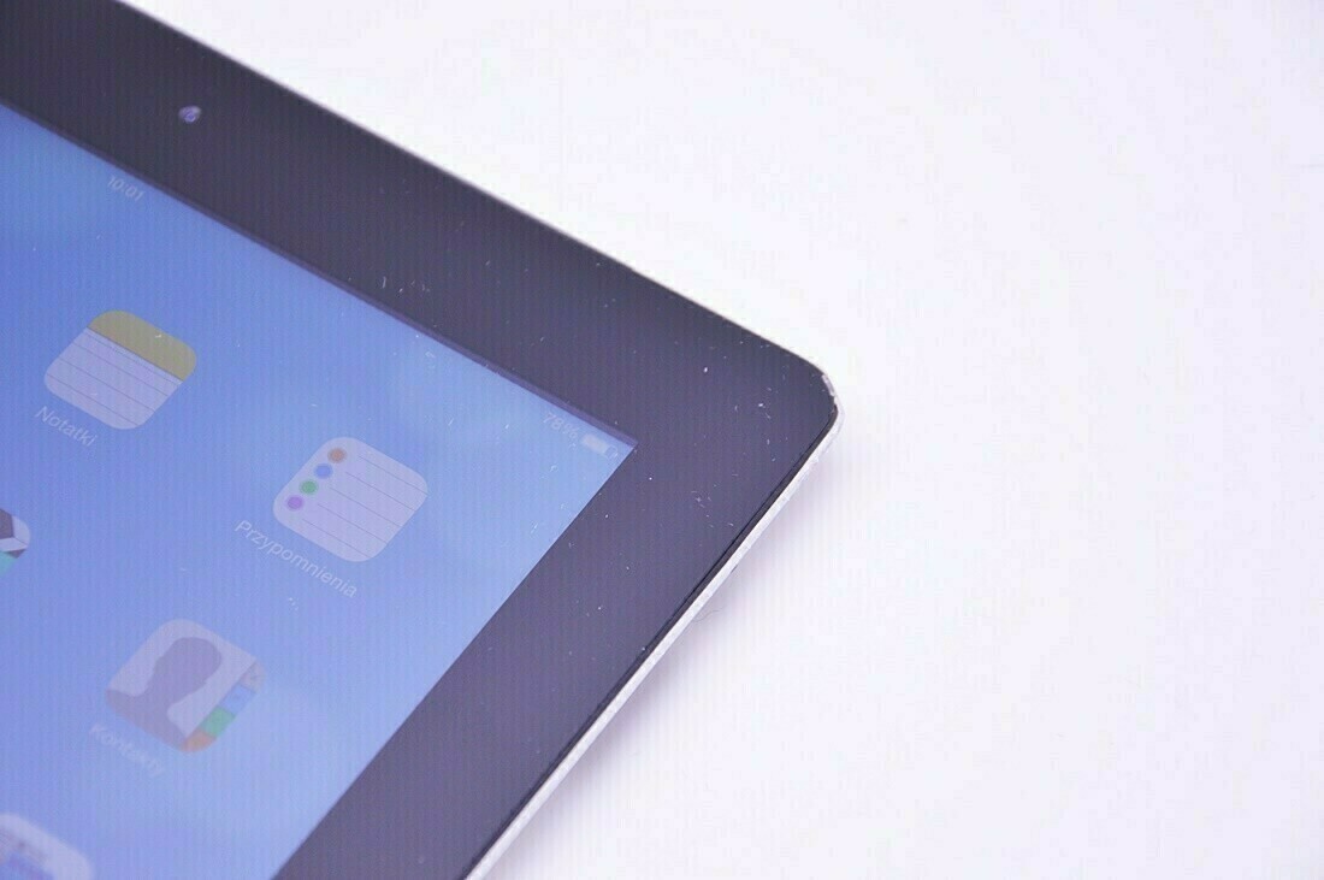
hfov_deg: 17.1
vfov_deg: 11.4
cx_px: 662
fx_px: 4409
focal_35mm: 120
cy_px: 440
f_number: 5.6
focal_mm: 80
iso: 400
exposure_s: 1/160
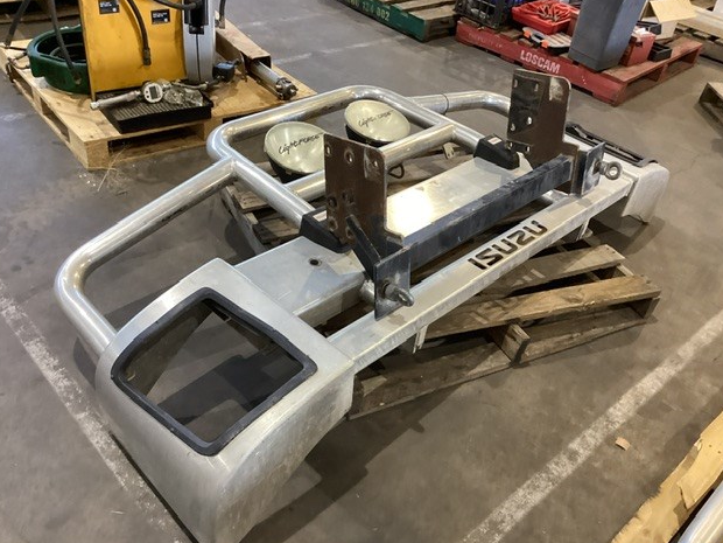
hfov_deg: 56.8
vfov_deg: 44.2
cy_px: 273
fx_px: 668
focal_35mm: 32
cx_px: 365
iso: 320
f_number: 2.4
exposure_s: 1/60
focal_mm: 3.3
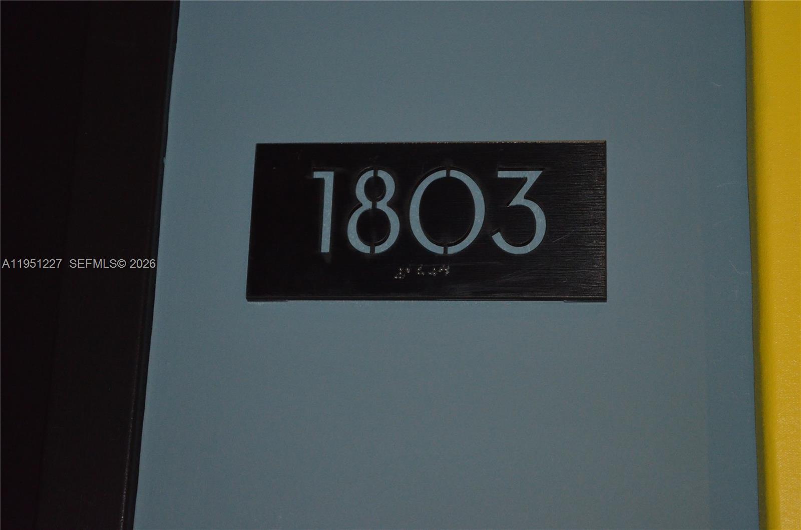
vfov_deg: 16.5
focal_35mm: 82
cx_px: 400
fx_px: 1831
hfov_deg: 24.7
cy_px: 265
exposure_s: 1/60
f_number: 5.6
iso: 3200
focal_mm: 55
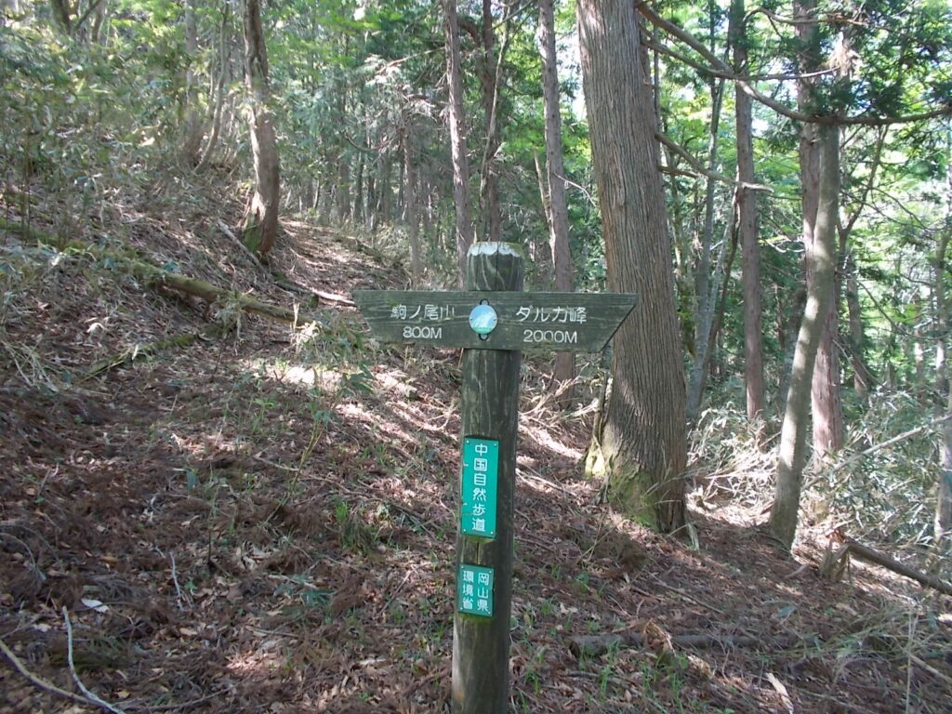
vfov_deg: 53.1
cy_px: 357
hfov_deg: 67.3
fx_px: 715
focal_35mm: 26
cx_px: 476
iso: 160
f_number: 3.2
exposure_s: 1/25
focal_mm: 4.6
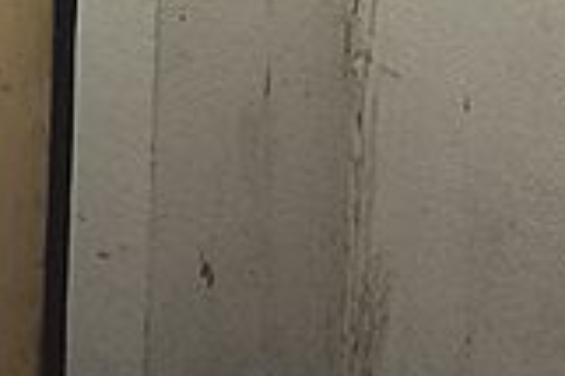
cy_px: -220
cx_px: -193
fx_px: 1270
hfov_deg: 22.2
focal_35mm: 81
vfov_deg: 15.3
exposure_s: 1/25
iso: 800
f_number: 1.8
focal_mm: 4.65
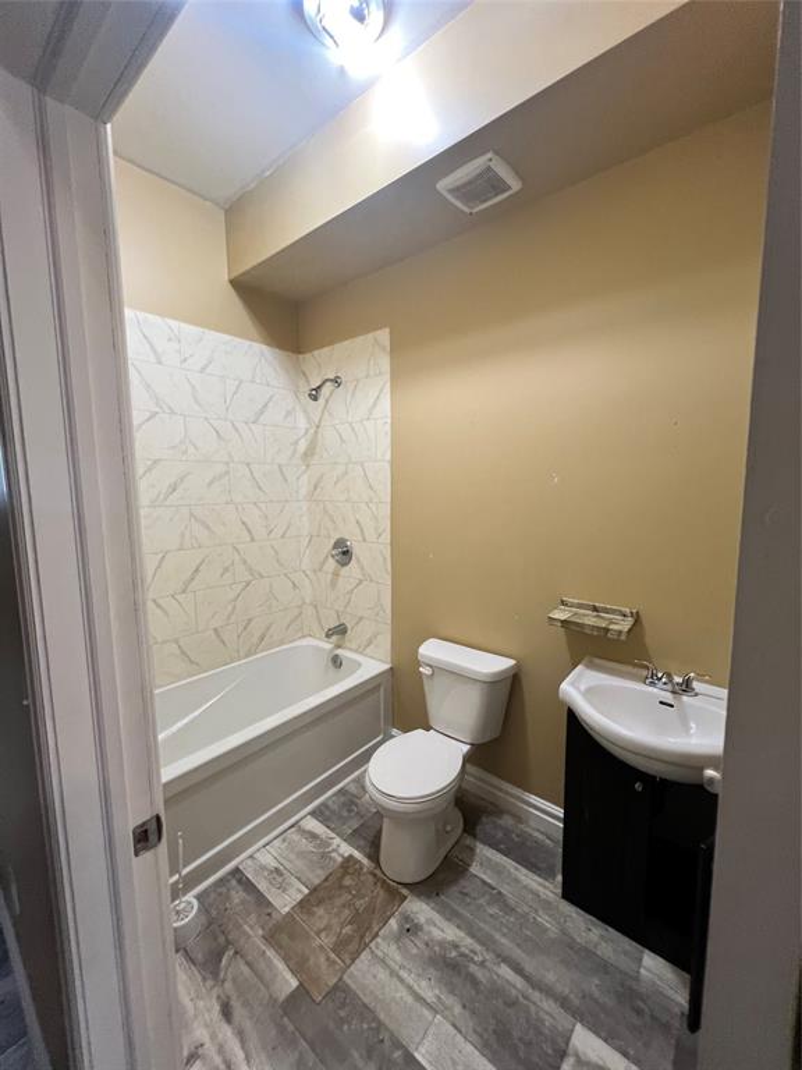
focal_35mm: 13
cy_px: 535
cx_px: 401
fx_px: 402
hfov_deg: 89.9
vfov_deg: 106.2
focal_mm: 1.57
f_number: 1.8
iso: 200
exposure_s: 1/60
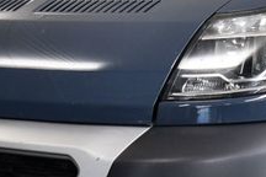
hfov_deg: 12.3
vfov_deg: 8.3
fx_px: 1226
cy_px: 37
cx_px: 212
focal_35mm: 166
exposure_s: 1/250
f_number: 4.2
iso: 800
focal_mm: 28
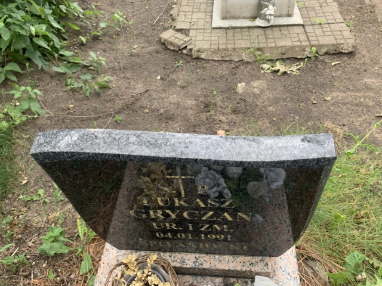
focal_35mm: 26
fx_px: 287
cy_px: 143
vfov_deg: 53.1
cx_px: 191
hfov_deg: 67.3
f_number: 1.8
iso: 40
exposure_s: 1/122
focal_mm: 4.25
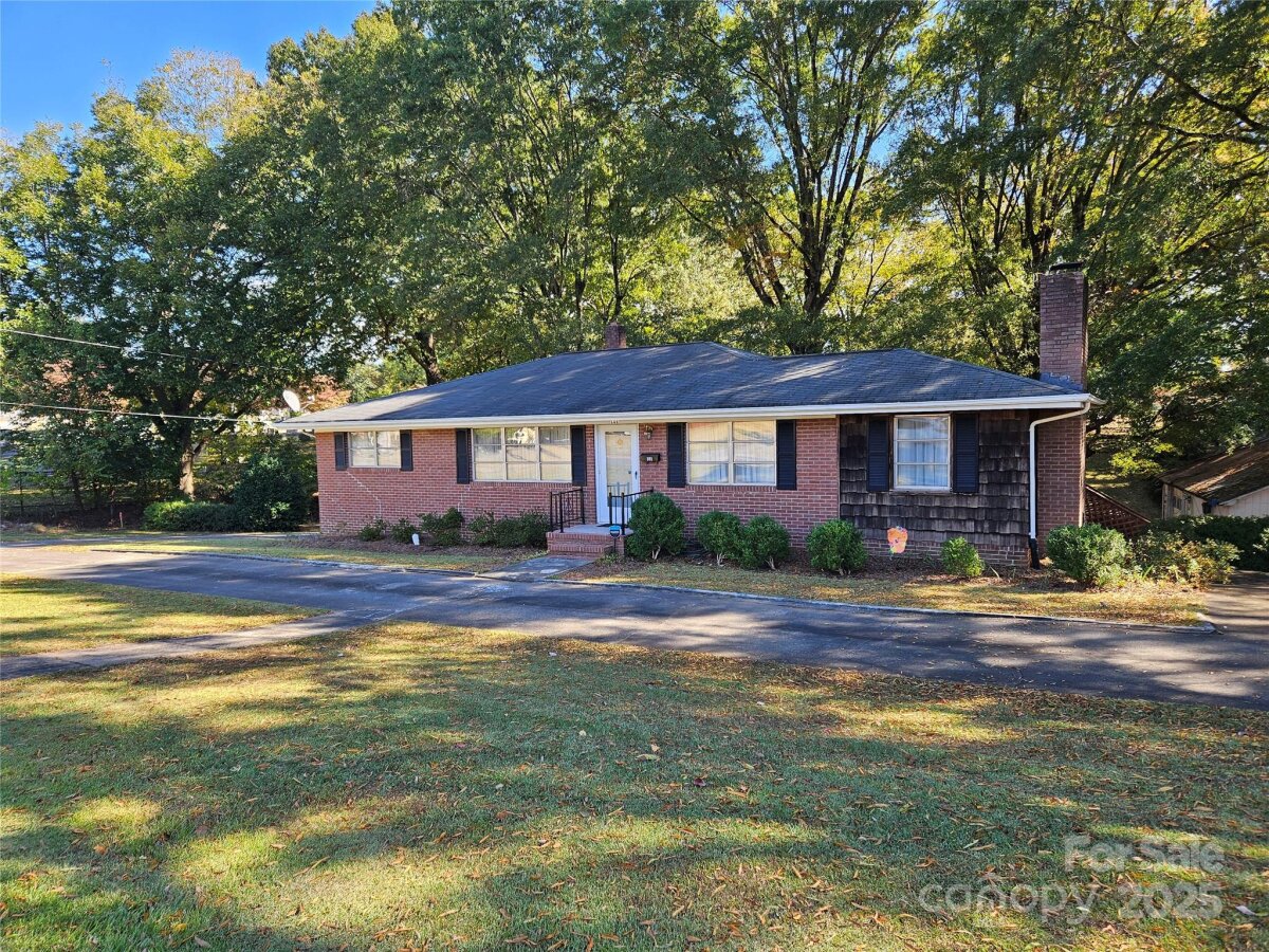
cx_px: 634
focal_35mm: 23
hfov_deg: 73.9
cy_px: 476
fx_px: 843
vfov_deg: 58.9
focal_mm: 5.4
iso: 25
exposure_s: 1/201
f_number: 1.8
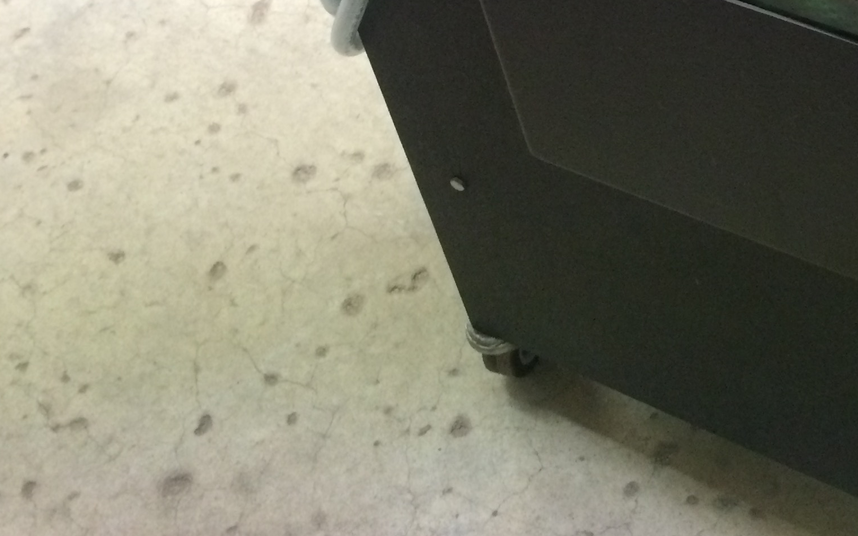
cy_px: -52
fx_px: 1543
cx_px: 735
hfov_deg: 30.0
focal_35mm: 66
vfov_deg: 18.9
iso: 320
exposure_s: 1/20
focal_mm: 4.15
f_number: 2.2
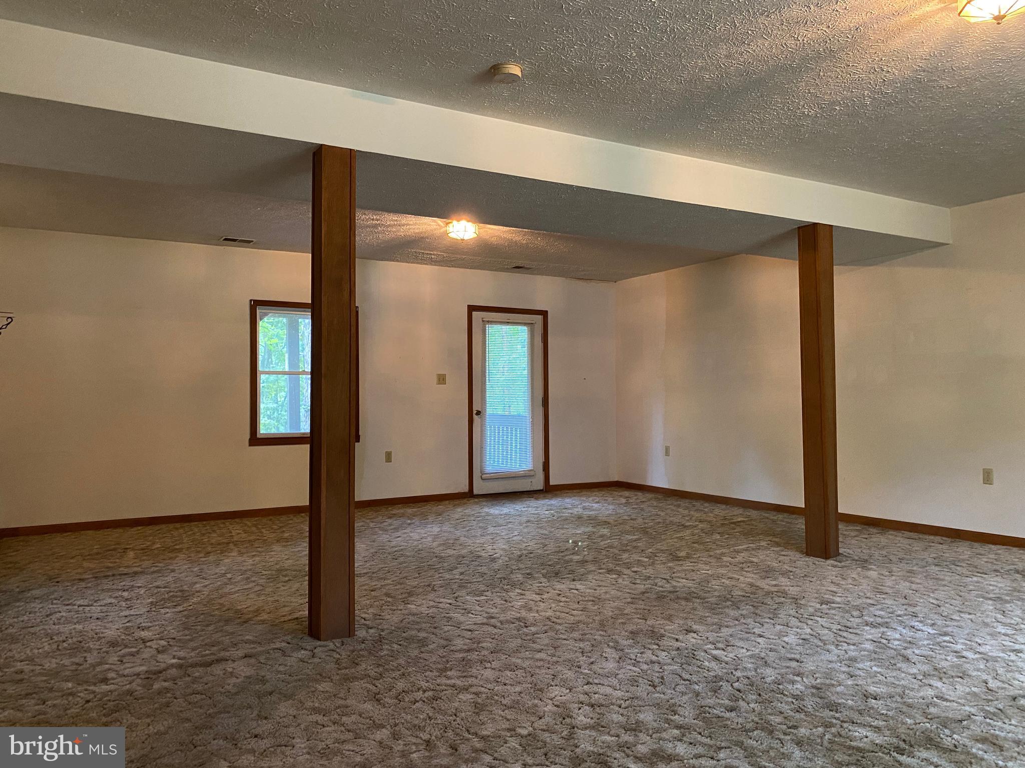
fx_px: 770
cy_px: 384
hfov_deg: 67.3
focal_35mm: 26
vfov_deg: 53.1
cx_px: 512
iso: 500
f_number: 1.8
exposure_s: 1/30
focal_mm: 4.25
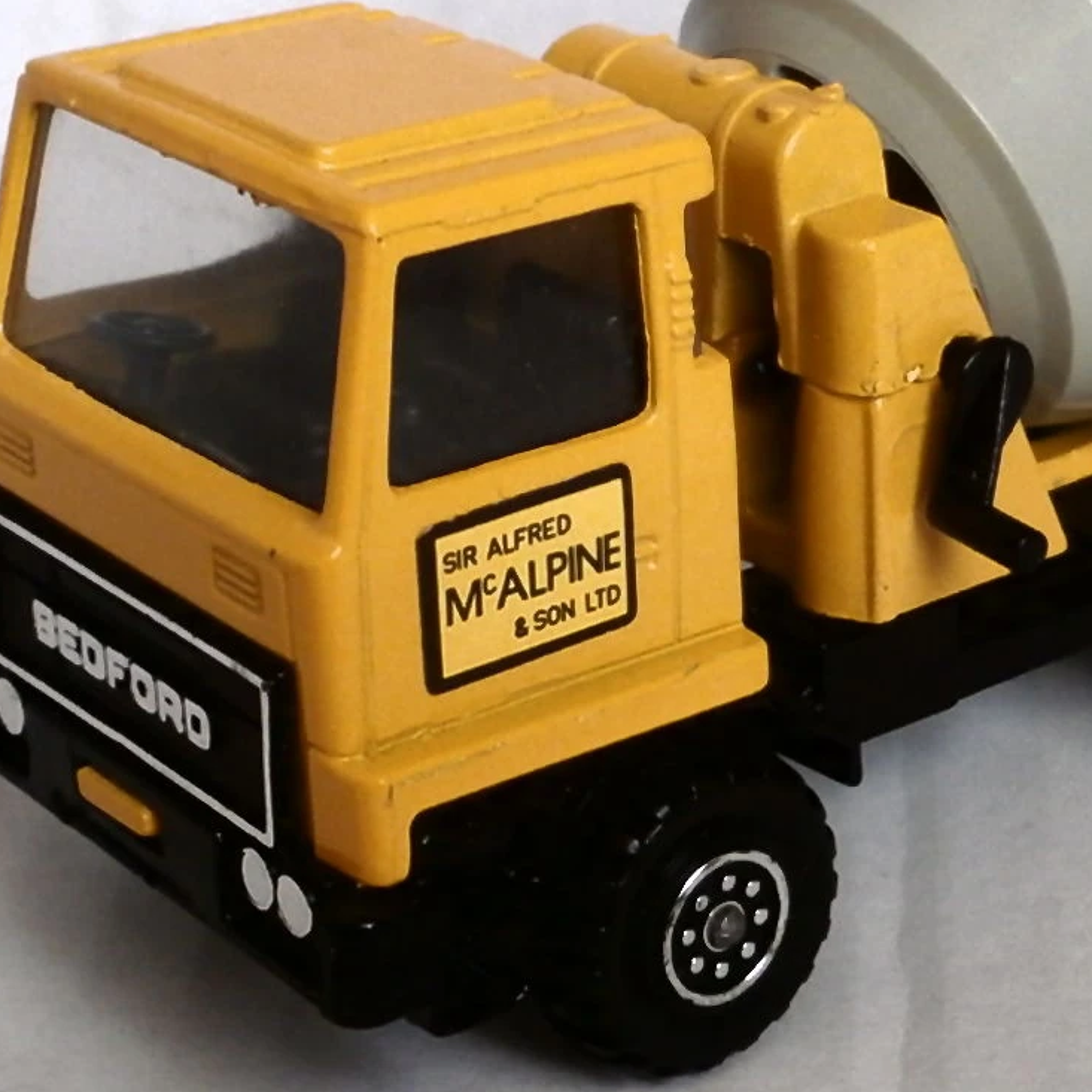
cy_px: 372
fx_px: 3034
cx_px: 768
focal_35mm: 85
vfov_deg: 20.3
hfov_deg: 20.3
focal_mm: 8.3
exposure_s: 1/40
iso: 320
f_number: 3.4
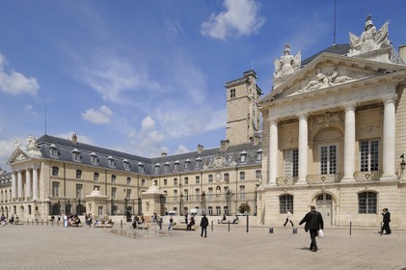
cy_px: 135
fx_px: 270
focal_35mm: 24
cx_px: 203
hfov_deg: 73.8
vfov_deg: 53.1
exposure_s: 1/160
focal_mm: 24
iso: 200
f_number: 18
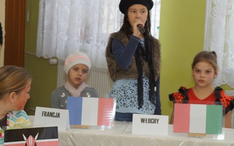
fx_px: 893
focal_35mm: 140
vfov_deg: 9.4
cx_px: 128
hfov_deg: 14.9
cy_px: 57
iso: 400
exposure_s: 1/125
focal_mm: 70
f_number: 4
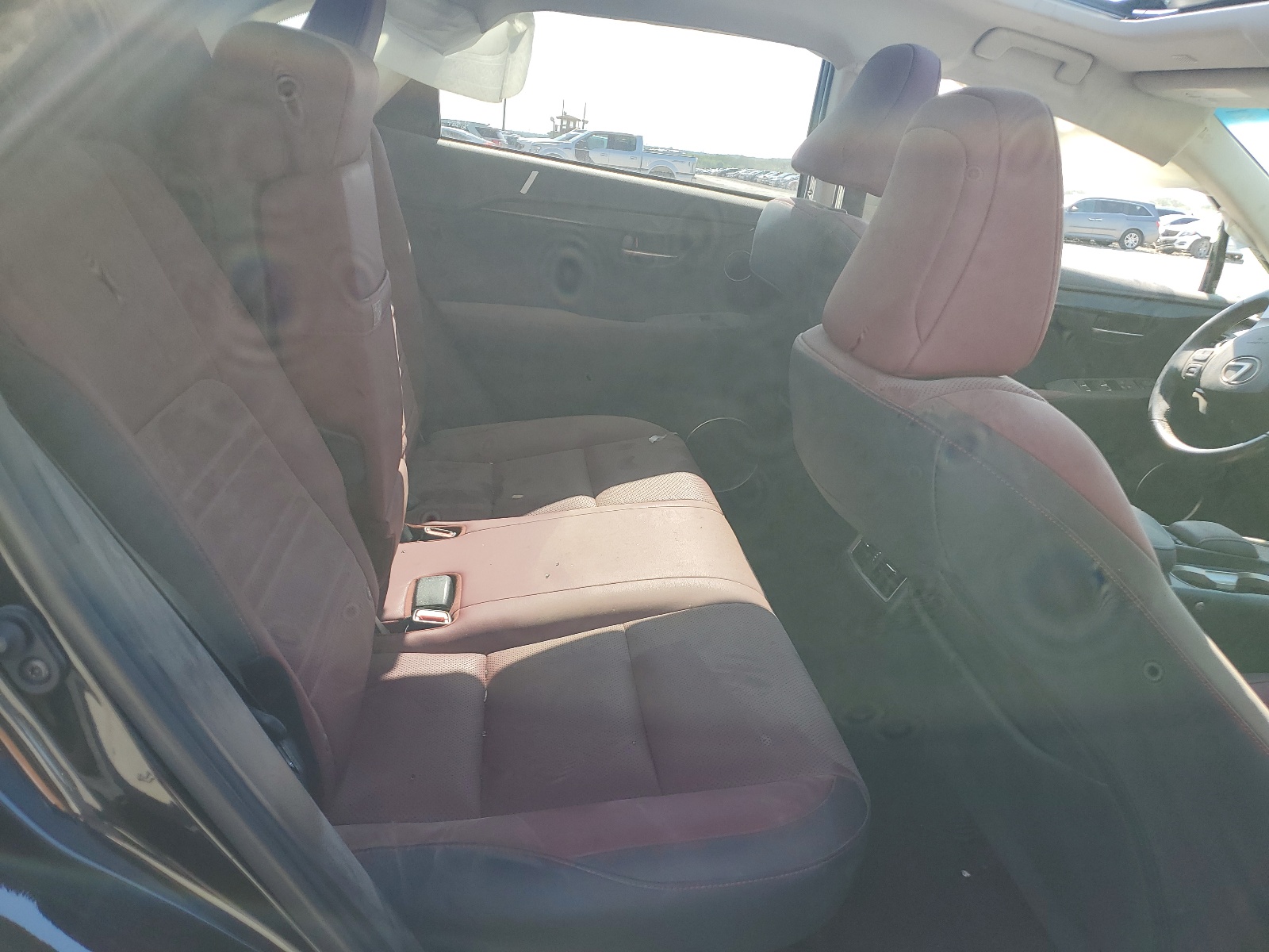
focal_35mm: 26
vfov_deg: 53.1
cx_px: 634
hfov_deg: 67.3
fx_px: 953
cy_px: 476
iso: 50
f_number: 1.5
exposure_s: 1/526
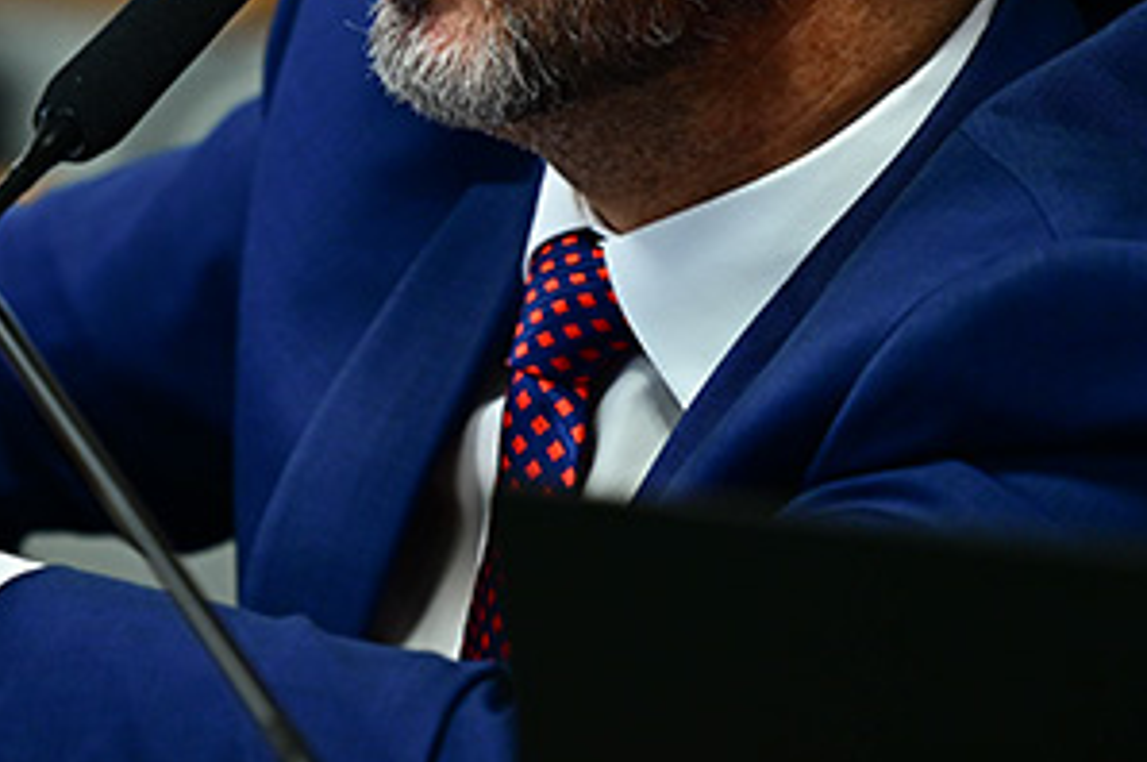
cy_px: 54
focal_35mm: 476
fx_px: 15149
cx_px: 42
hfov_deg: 4.3
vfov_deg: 2.9
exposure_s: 1/125
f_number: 2.8
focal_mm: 165
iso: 800
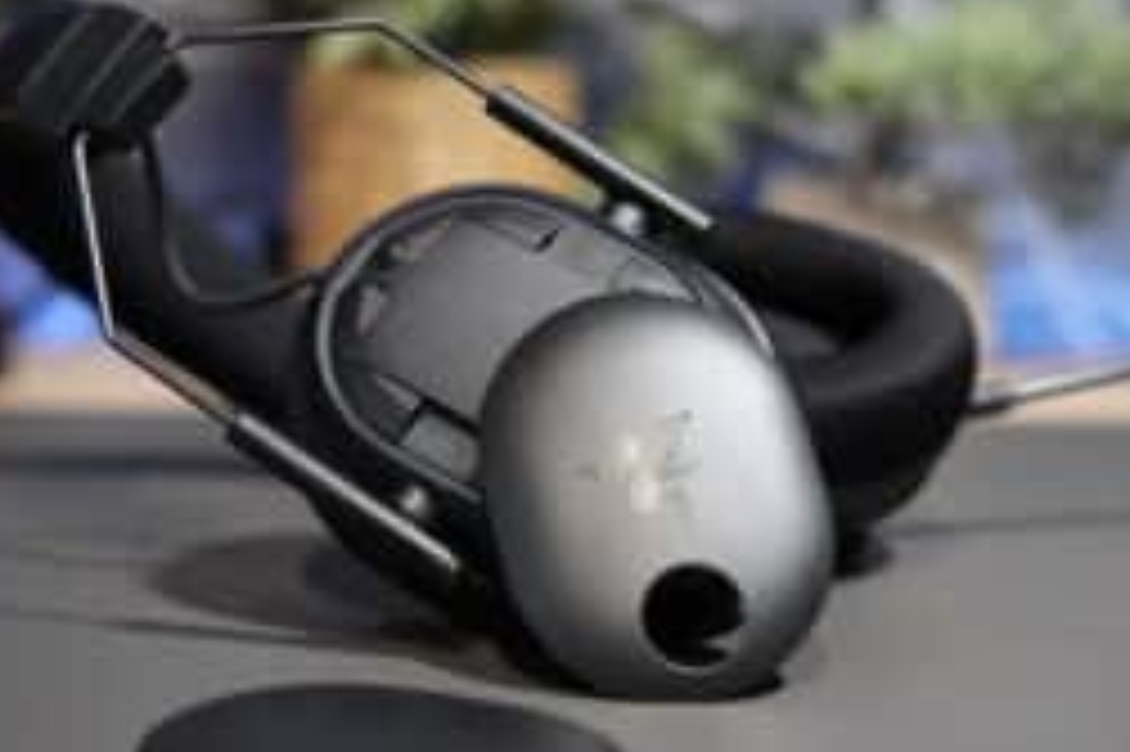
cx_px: 608
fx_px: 2230
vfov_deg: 19.1
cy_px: 419
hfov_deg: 28.4
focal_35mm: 71
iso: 400
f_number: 3.2
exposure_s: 1/50
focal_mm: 45.7
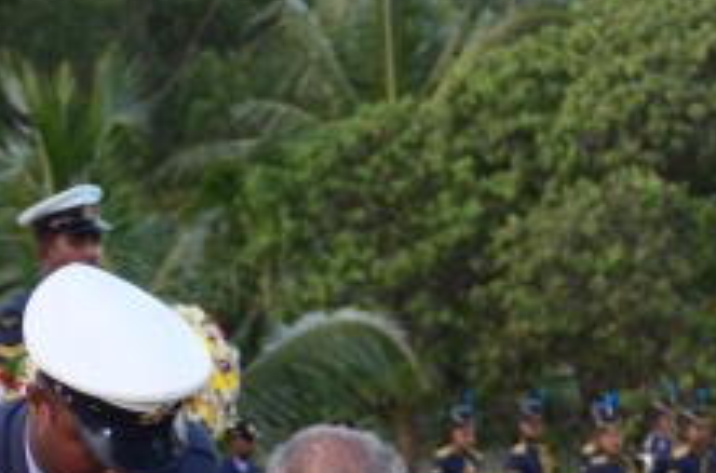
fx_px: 5652
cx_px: 450
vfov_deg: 4.8
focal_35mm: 285
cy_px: 617
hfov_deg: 7.2
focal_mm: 70
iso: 400
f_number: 5.6
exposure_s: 1/80
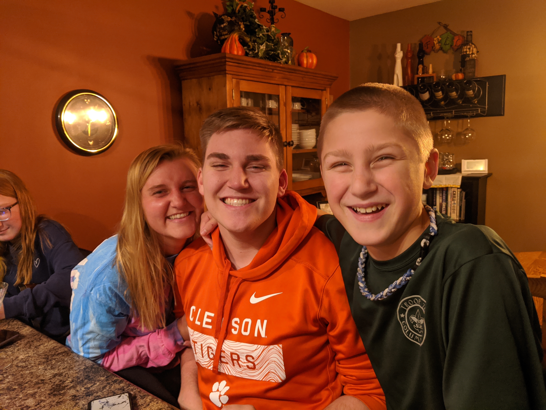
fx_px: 426
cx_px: 273
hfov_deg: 65.3
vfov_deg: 51.4
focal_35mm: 27
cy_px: 205
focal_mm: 4.44
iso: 384
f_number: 1.8
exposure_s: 1/40.1
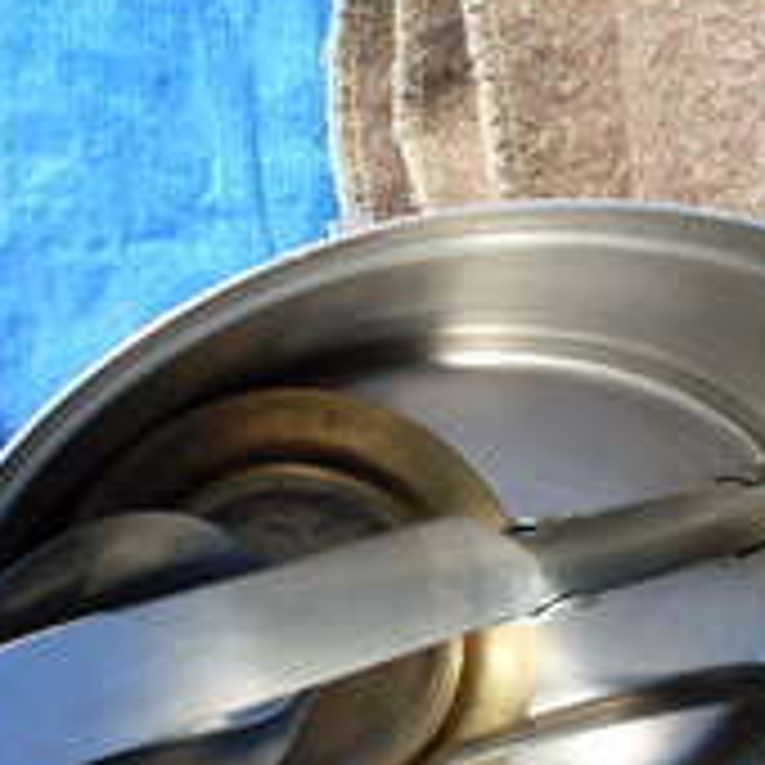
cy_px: 580
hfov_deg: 21.9
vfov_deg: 21.7
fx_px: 1975
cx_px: 356
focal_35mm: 79
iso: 80
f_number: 2.8
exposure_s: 1/500
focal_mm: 6.3
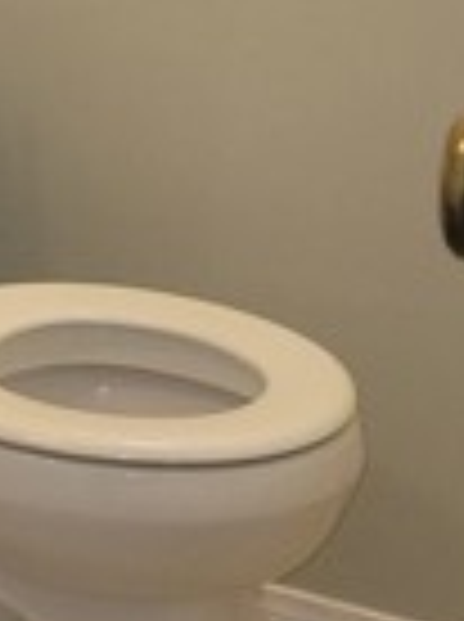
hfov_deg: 10.9
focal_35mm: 121
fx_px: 2169
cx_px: -523
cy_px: 32
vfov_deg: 16.1
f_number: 1.8
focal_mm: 5.4
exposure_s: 1/60
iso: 125
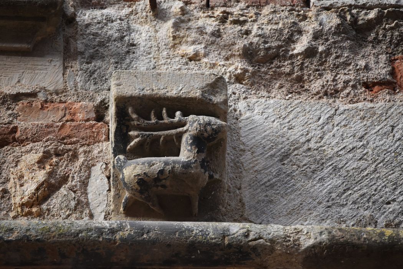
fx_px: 3358
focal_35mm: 300
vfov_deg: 4.6
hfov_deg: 6.9
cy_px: 134
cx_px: 202
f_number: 5.6
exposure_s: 1/640
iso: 800
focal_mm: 200
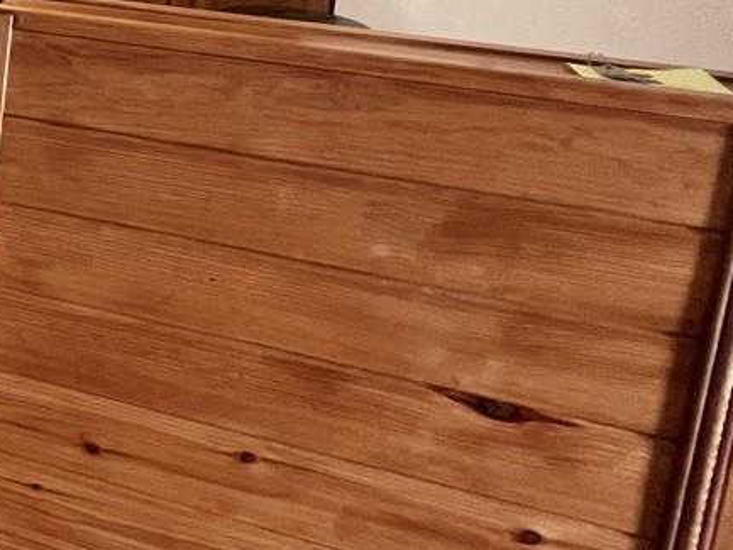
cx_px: -499
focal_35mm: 48
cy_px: -108
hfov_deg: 24.3
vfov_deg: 26.8
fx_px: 1017
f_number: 1.8
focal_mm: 1.57
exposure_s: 1/60
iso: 200
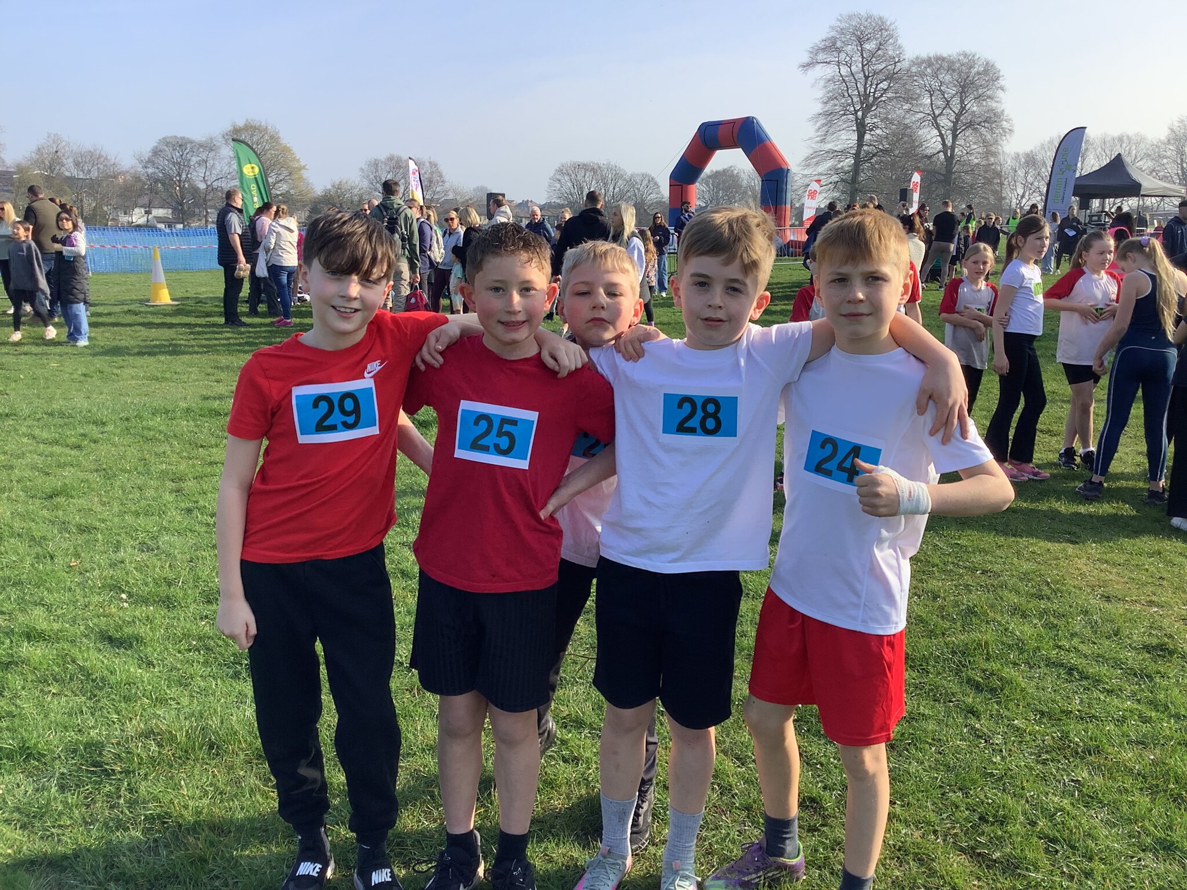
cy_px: 445
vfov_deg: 45.4
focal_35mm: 31
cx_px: 594
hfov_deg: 58.4
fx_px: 1063
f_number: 2.4
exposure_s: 1/509
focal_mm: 3.3
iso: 25
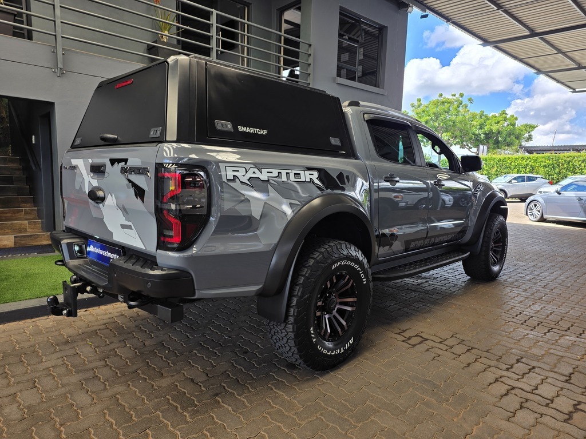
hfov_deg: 73.9
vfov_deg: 58.9
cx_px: 293
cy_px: 220
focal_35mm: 23
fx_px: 389
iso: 20
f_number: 1.7
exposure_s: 1/199
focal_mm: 6.25
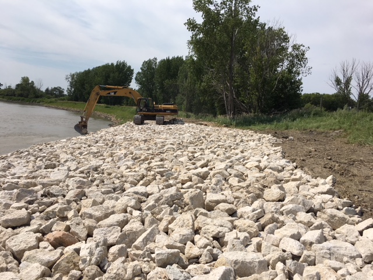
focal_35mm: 29
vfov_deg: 48.2
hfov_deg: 61.7
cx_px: 186
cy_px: 140
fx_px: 312
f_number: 2.2
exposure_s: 1/2564
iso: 25
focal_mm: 4.15
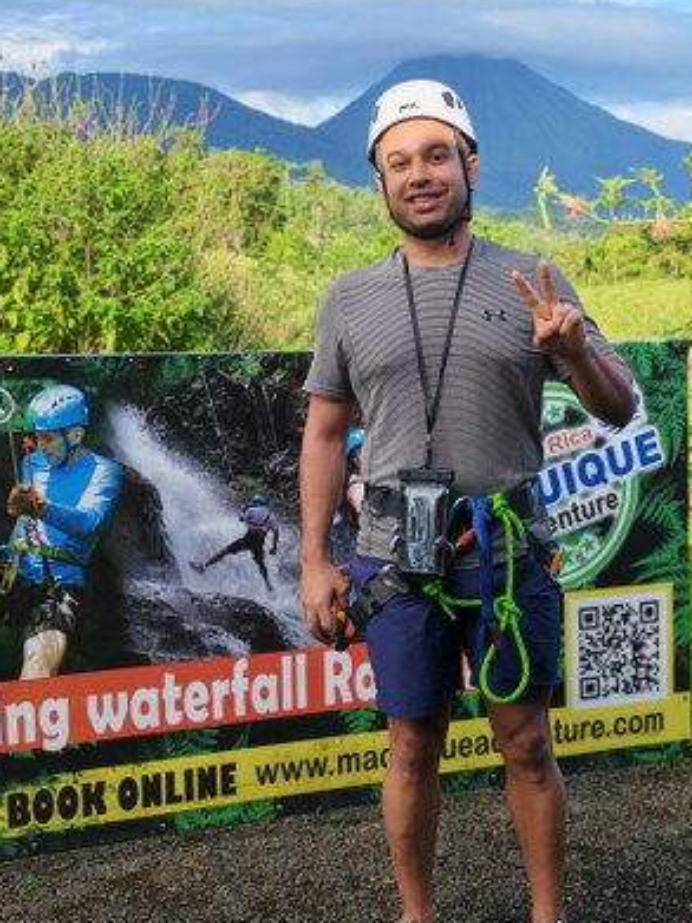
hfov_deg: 24.8
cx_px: 413
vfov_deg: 32.6
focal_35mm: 59
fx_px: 1573
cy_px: 533
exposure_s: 1/420
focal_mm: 6.12
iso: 50
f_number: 4.5
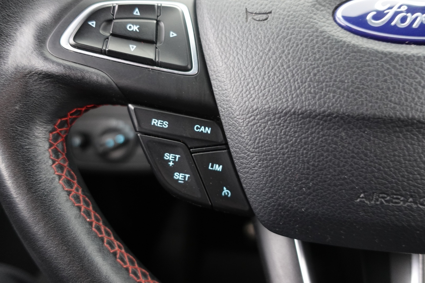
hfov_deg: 73.7
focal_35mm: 24
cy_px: 142
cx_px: 212
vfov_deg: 53.1
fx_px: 283
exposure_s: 1/8
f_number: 1.8
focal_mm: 9.4
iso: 800
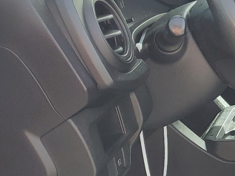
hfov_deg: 19.1
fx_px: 598
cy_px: 127
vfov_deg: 16.7
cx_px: 369
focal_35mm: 88
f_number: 1.5
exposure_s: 1/323
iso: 50
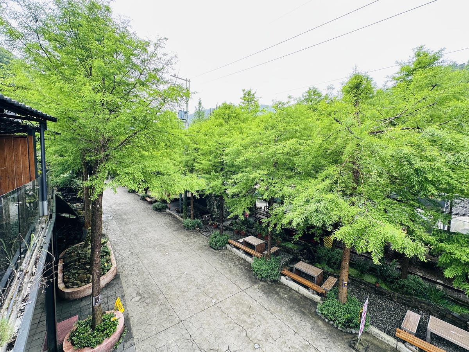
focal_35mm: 14
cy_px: 176
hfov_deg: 102.1
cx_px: 234
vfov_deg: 85.7
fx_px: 190
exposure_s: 1/149
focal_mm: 2.22
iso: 40
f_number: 2.2
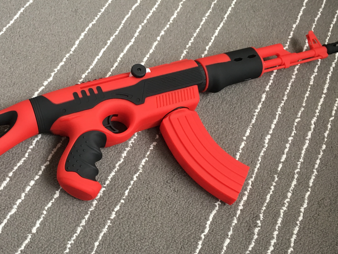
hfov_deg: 42.5
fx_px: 430
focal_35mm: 44
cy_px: 138
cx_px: 121
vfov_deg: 32.9
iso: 64
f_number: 2.2
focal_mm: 4.15
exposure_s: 1/33
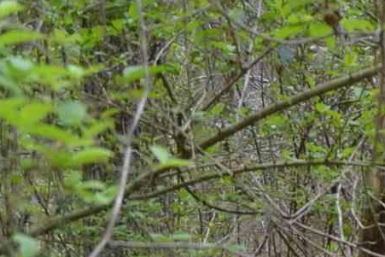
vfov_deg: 7.2
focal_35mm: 184
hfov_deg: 9.0
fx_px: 1968
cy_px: 473
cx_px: 1158
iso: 400
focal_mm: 18
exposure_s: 1/125
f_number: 5.6
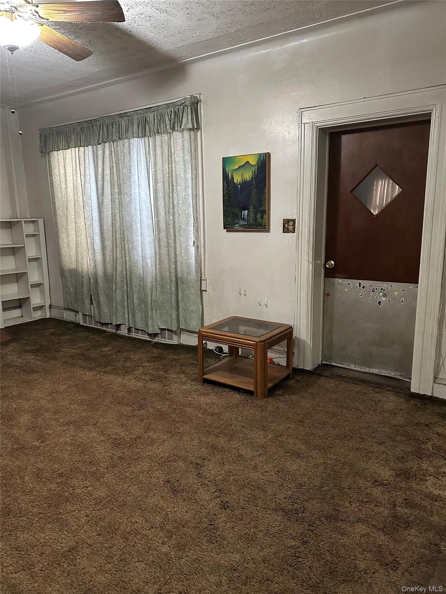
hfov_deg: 56.8
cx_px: 223
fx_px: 412
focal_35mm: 24
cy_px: 297
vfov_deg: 71.6
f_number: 1.78
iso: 800
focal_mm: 6.86
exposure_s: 1/40
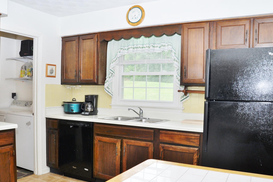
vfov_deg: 40.9
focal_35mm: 32
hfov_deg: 58.7
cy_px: 104
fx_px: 242
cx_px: 127
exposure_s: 1/60
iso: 200
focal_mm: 18
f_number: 5.6
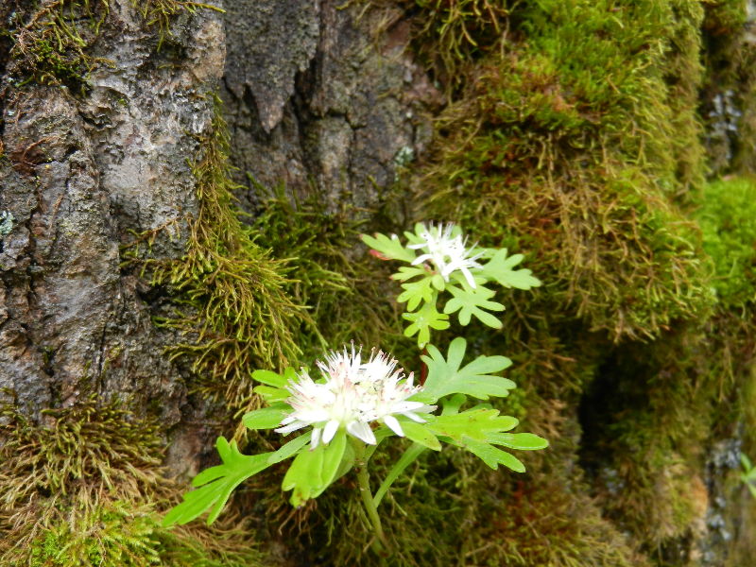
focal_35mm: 38
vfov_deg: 37.7
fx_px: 830
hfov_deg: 49.0
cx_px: 378
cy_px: 284
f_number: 4
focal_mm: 6.9
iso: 160
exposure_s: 1/60
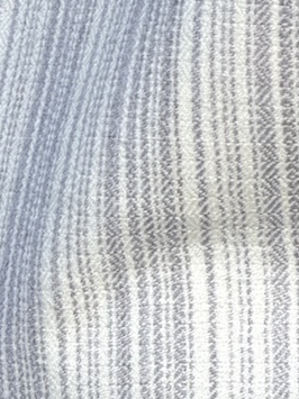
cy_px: -54
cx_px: -90
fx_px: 2489
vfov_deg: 9.1
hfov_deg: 6.8
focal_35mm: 216
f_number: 2.8
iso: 25
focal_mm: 9
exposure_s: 1/141
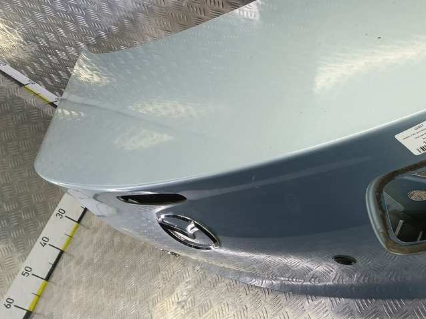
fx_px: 455
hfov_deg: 47.6
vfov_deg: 38.0
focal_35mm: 37
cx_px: 336
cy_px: 97
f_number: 1.6
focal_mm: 4.11
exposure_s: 1/50
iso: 111
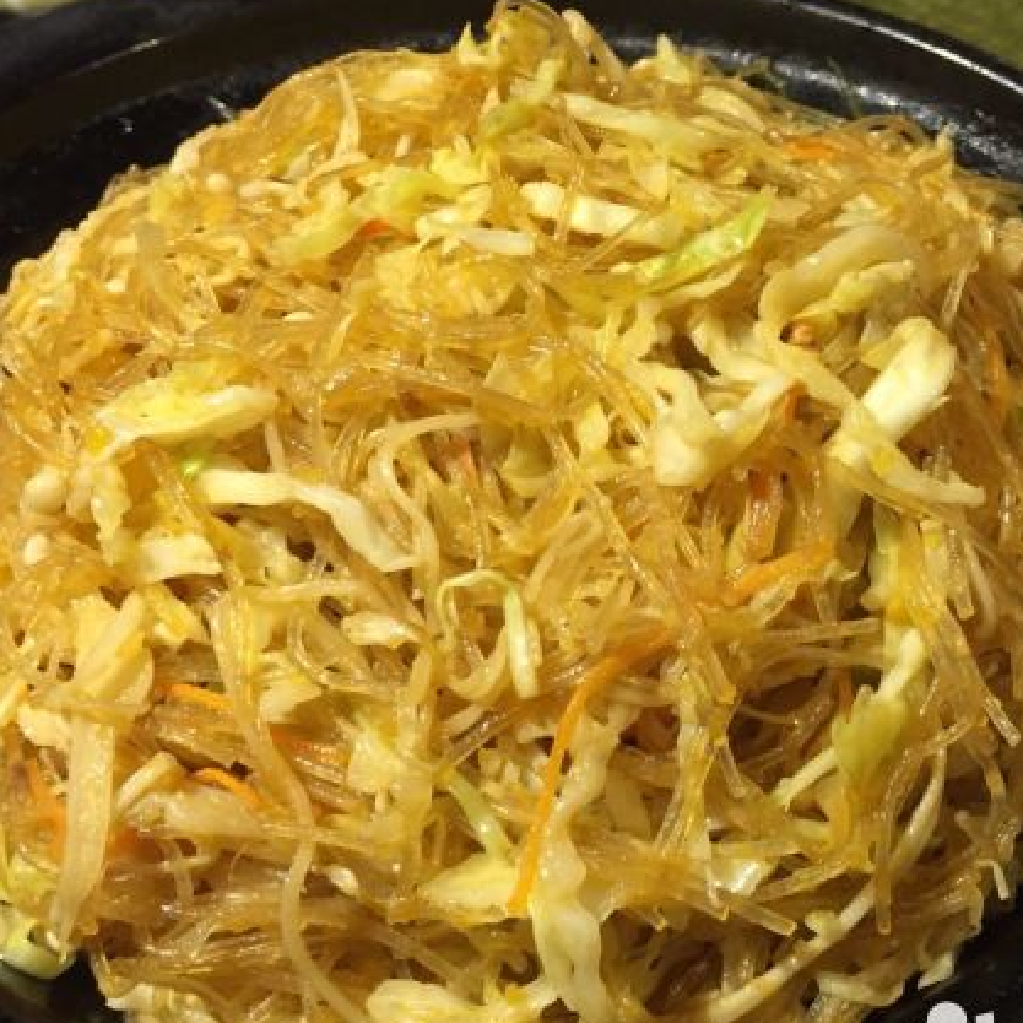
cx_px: 660
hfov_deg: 38.8
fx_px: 1438
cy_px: 543
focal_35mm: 43
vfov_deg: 39.2
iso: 125
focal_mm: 4.15
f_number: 2.2
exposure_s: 1/30
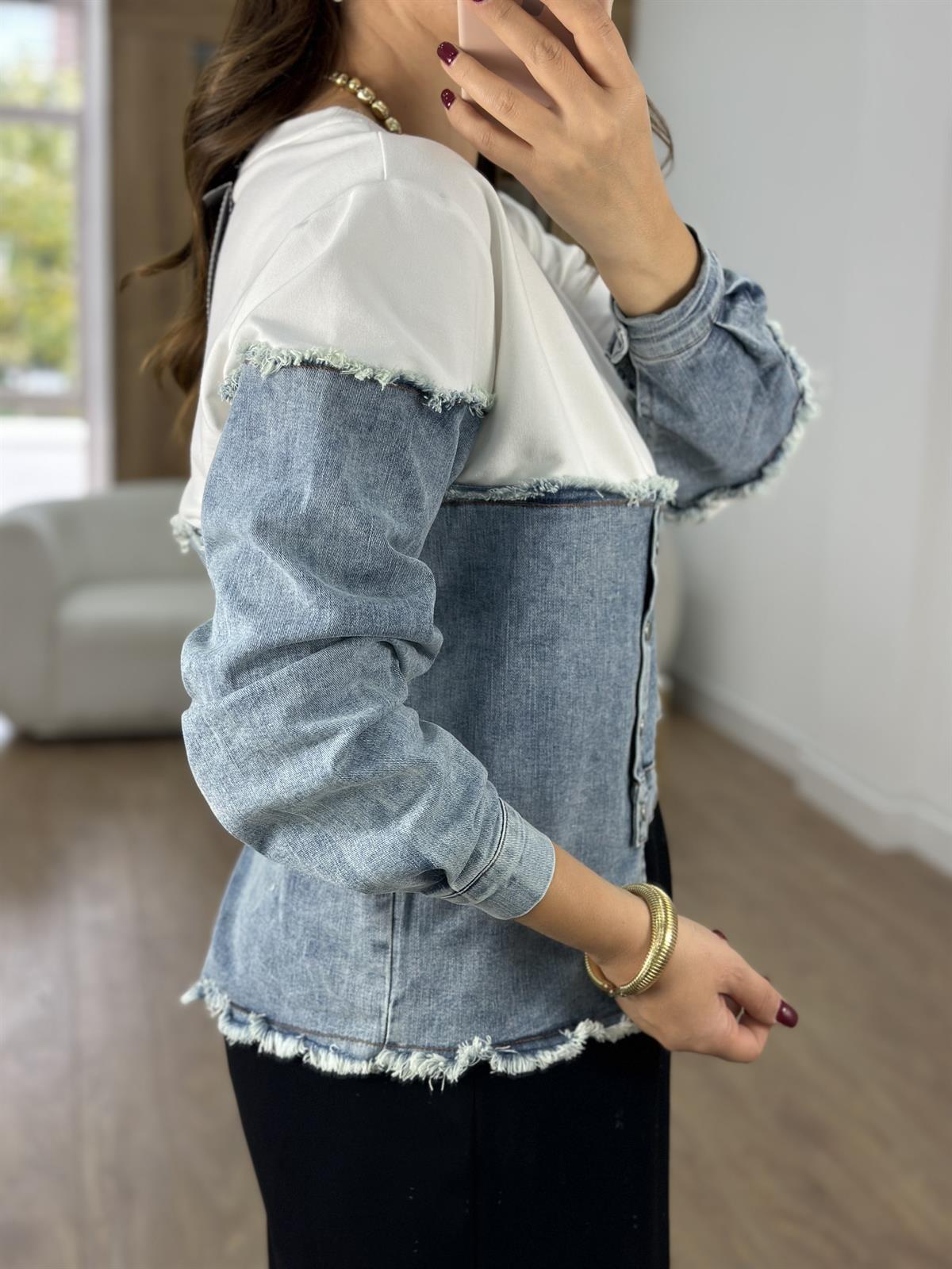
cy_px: 634
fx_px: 1760
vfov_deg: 39.7
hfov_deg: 30.3
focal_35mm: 48
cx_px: 476
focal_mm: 6.86
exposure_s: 1/146
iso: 64
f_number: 1.78
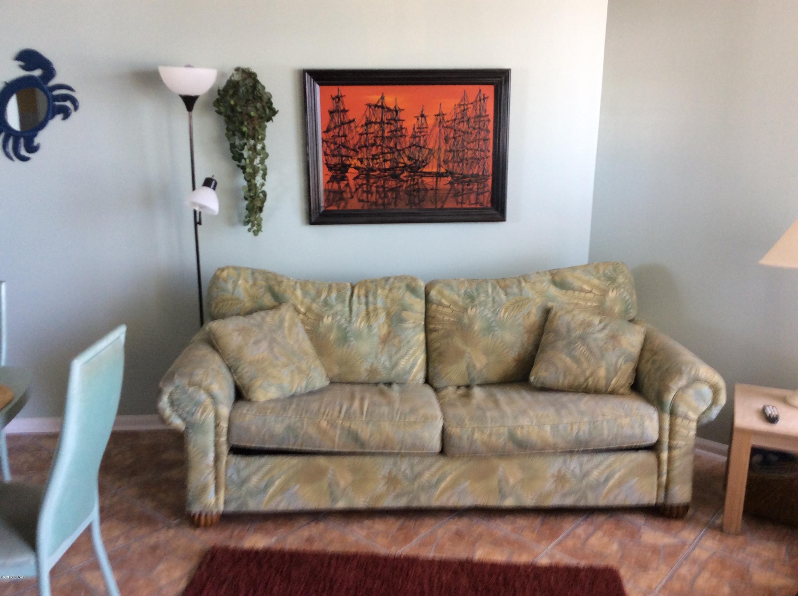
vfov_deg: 44.1
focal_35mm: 32
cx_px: 399
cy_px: 298
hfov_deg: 56.9
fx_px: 737
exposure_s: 1/24
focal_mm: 3.3
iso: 64
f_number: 2.4
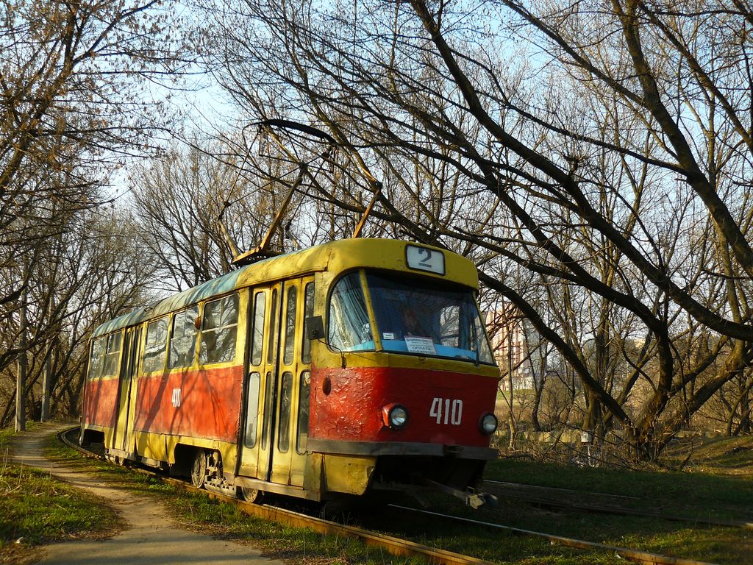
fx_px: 783
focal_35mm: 36
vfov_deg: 39.7
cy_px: 282
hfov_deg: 51.4
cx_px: 376
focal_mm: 6
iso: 100
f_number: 2.8
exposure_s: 1/400
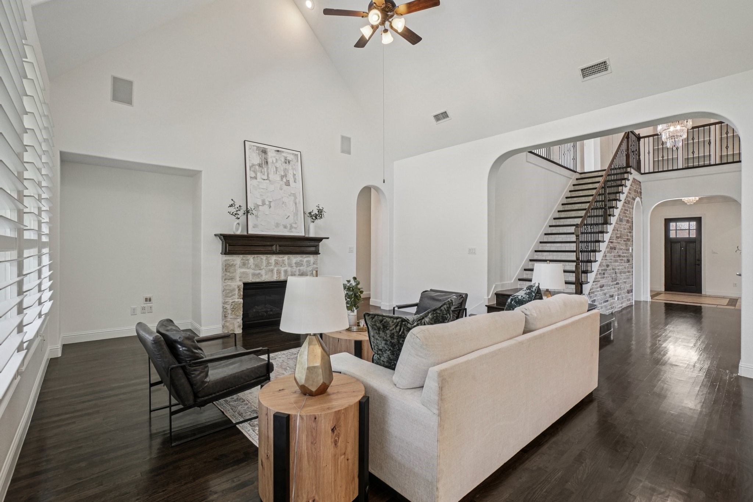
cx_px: 376
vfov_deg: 77.3
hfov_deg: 100.4
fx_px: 314
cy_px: 251
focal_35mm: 15
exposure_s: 1/20
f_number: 8
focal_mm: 10
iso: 400
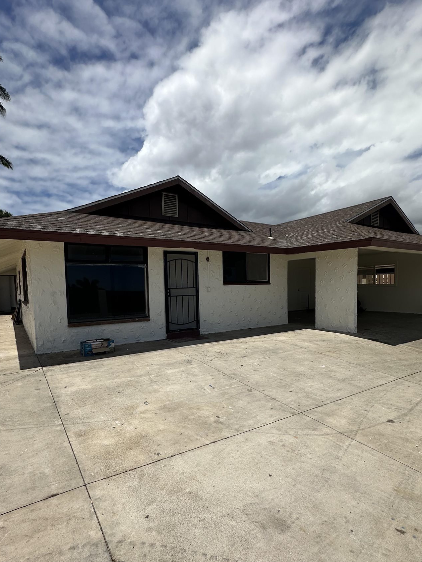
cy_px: 307
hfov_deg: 68.7
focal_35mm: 19
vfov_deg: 84.5
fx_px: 309
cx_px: 213
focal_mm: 2.22
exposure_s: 1/4464
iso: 50
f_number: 2.2
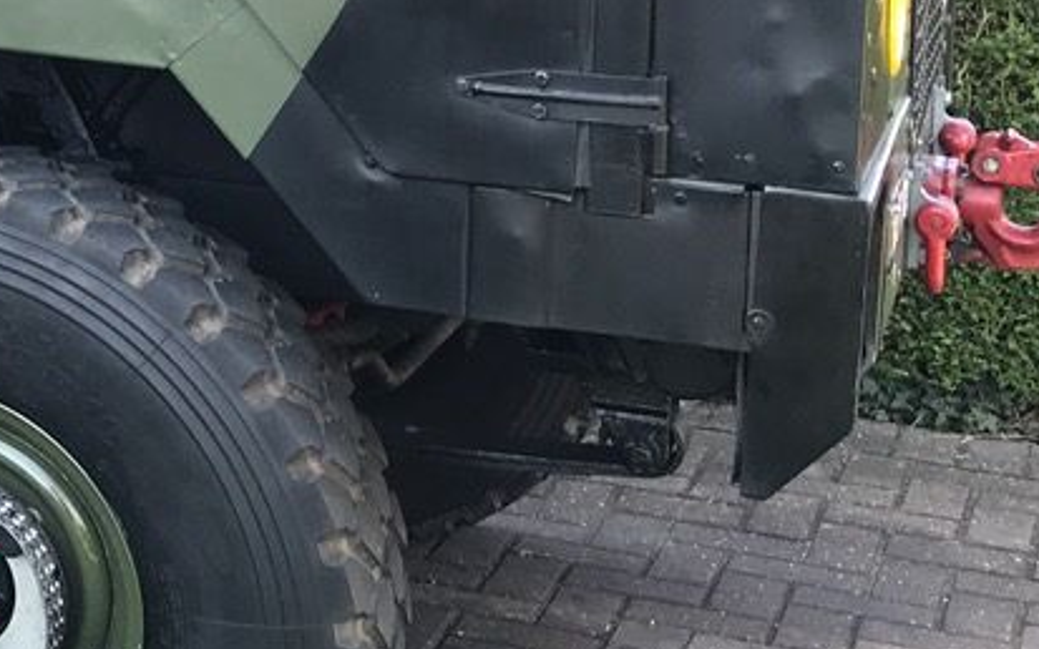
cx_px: -400
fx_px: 2605
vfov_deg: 13.8
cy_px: -141
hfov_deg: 20.2
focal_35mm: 92
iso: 25
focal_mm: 3.99
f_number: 1.8
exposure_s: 1/100
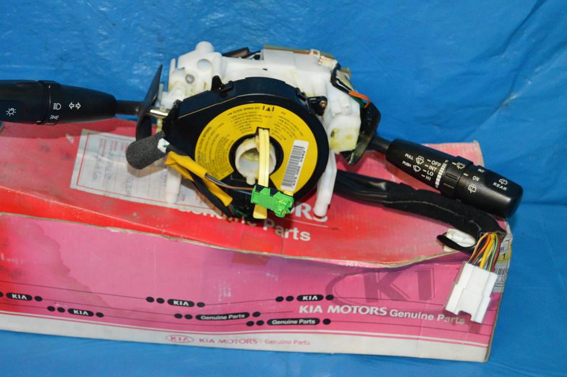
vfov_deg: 22.0
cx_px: 240
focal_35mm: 62
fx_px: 969
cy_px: 195
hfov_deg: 32.6
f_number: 4.5
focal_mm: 35
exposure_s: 1/60
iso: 2500
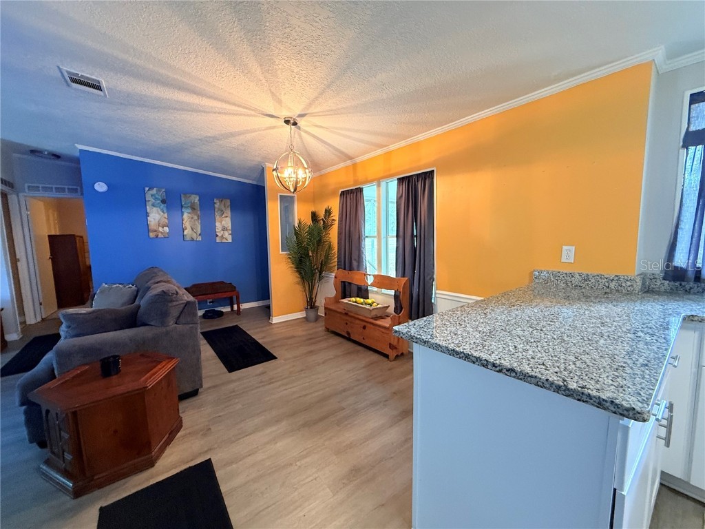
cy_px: 264
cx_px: 352
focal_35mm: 14
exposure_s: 1/60
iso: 400
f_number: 2.2
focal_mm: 2.22
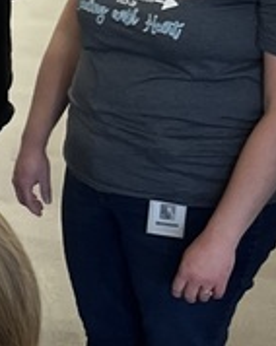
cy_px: 163
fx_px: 1493
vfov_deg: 13.2
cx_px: -400
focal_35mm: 146
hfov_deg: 9.4
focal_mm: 5.1
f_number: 1.6
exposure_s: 1/120
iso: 125
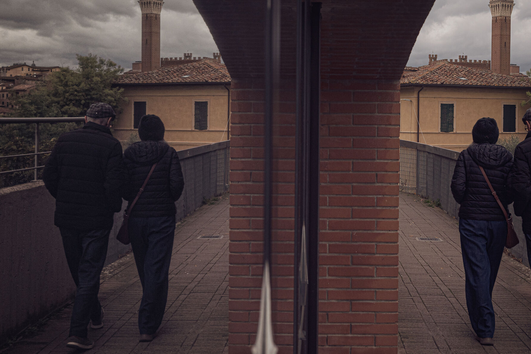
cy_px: 138
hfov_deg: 36.7
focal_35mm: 54
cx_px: 320
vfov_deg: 25.0
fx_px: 797
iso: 500
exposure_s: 1/500
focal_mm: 40
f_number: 11
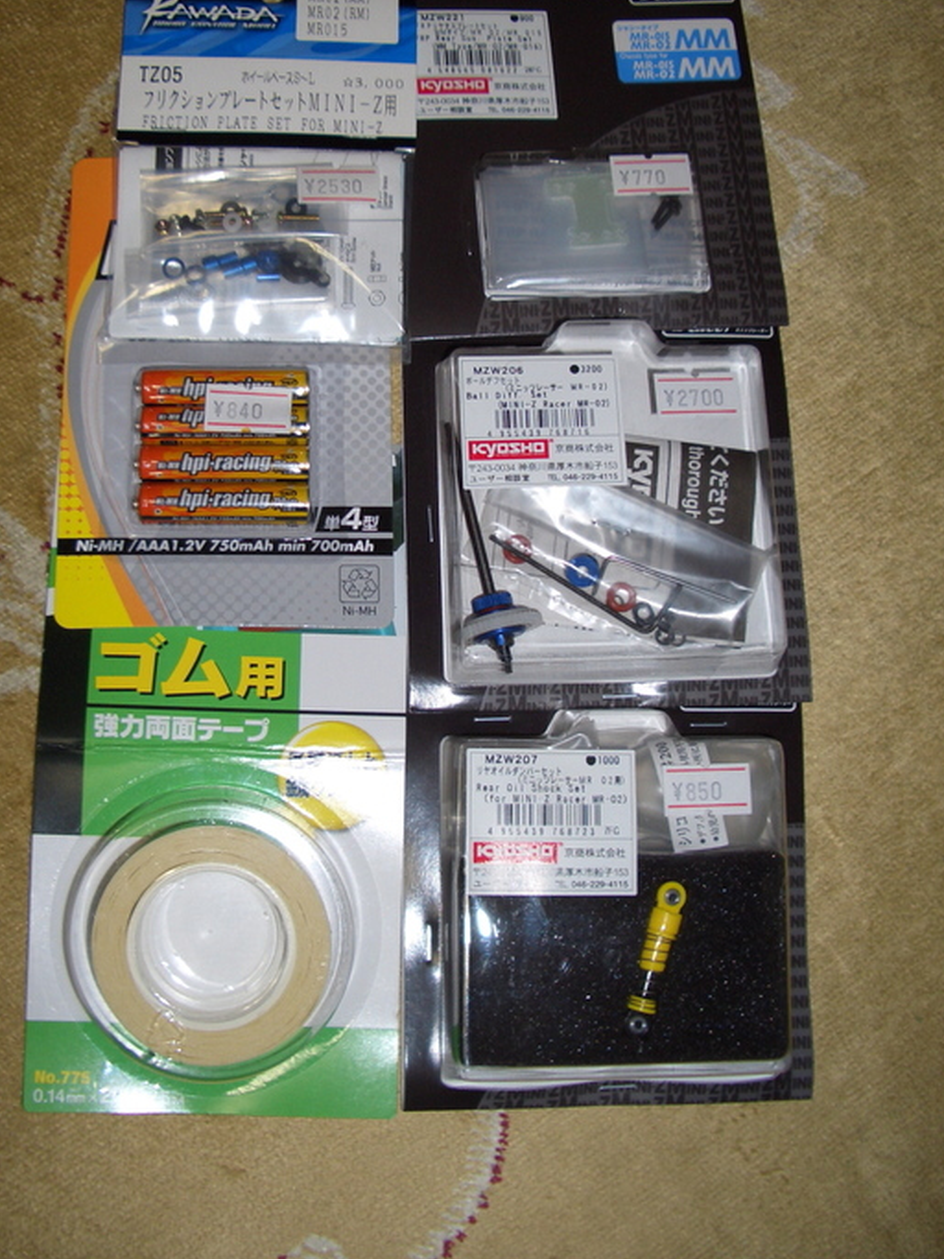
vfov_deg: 45.6
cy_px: 536
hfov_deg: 35.1
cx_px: 433
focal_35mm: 41
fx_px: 1491
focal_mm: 5.8
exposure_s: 1/60
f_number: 2.6
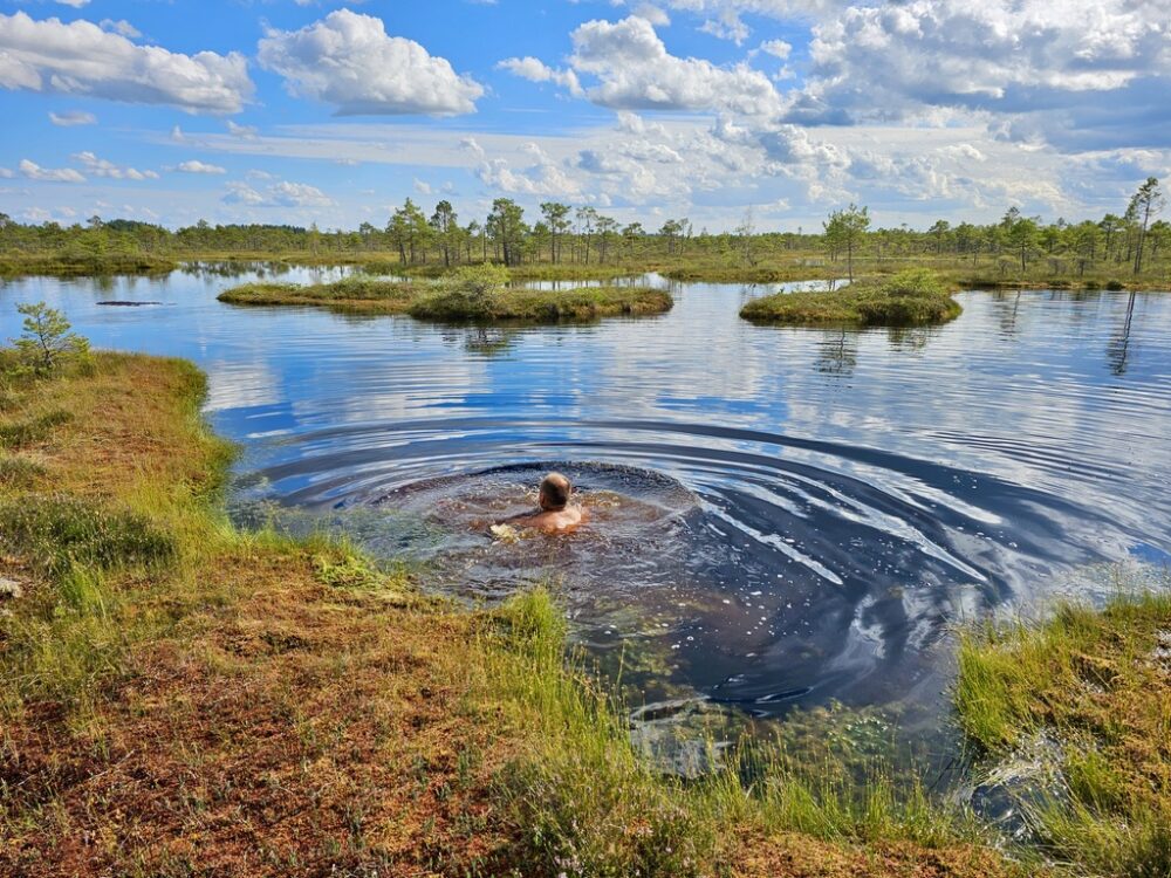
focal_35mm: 23
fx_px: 778
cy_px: 439
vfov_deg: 58.9
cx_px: 586
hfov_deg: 73.9
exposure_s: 1/1000
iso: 10
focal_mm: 6.3
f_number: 1.7
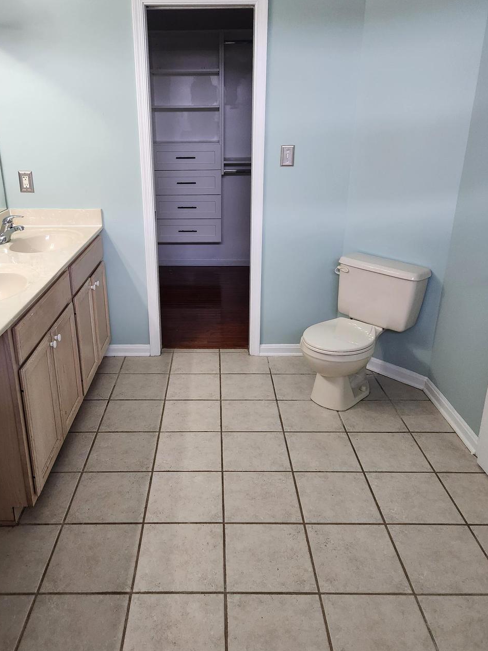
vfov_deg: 63.4
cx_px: 208
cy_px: 310
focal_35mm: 28
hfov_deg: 49.6
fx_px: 526
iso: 250
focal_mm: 5.4
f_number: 1.8
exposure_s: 1/120
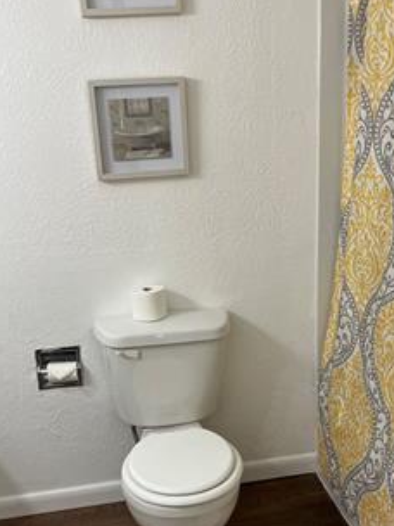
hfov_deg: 35.1
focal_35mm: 41
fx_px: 622
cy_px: 313
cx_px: 223
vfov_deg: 45.5
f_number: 1.6
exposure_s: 1/120
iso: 100
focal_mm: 5.1
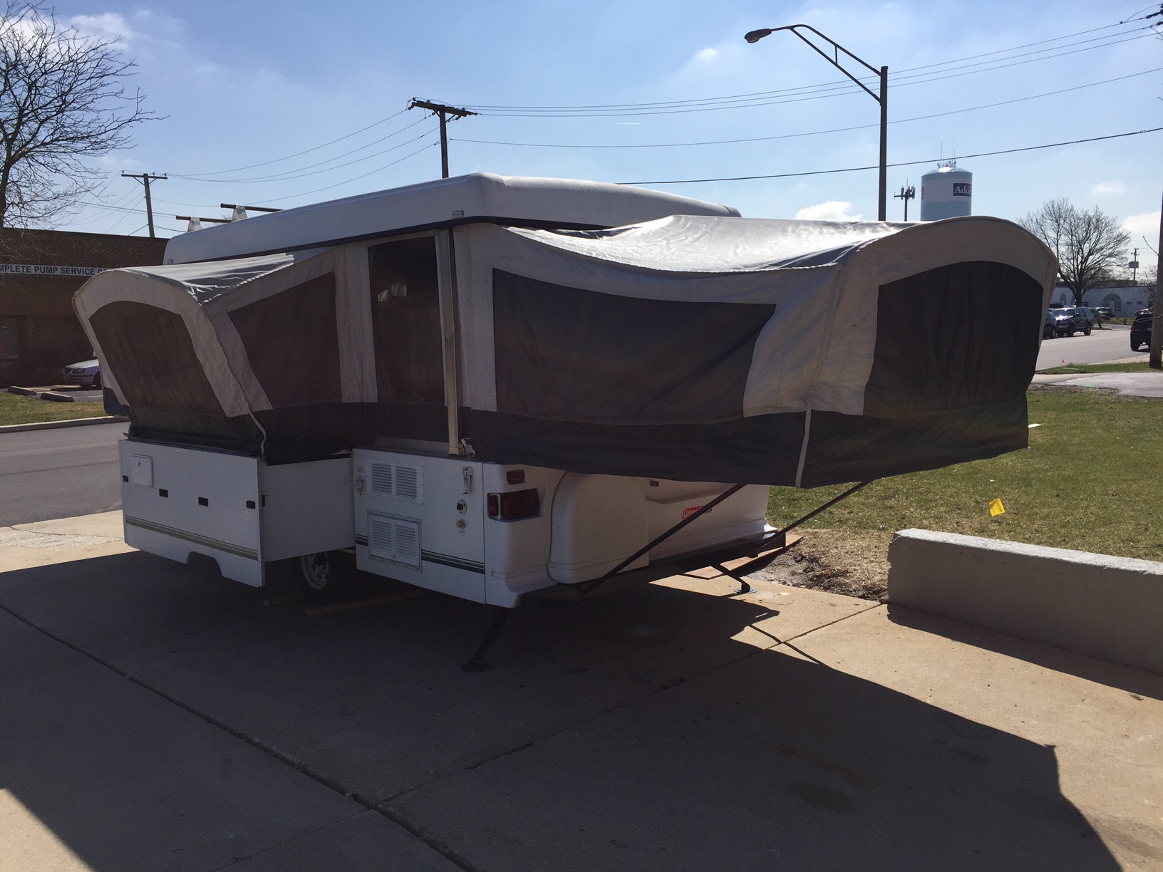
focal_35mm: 29
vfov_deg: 48.2
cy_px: 436
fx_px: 974
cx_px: 582
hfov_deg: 61.7
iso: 32
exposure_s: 1/3597
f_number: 2.2
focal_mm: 4.15
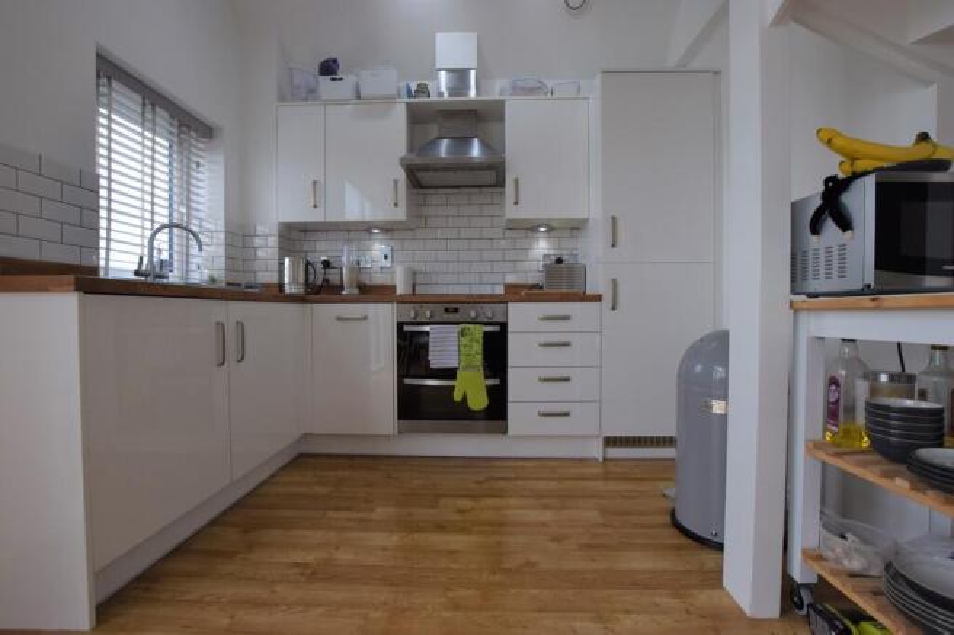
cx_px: 477
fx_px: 397
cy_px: 318
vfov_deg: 77.3
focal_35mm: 15
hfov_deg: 100.4
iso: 400
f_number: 7.1
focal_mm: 10
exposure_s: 1/200
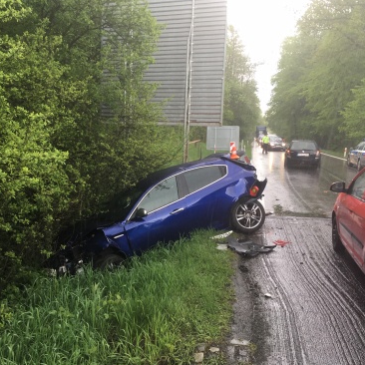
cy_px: 180
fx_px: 418
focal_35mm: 35
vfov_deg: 47.2
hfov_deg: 47.0
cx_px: 153
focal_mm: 4.15
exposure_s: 1/100
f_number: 2.2
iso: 40
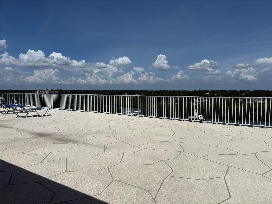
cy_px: 102
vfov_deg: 56.8
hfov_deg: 71.6
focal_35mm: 24
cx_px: 136
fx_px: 189
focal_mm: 6.76
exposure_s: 1/14286
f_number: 1.78
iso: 64
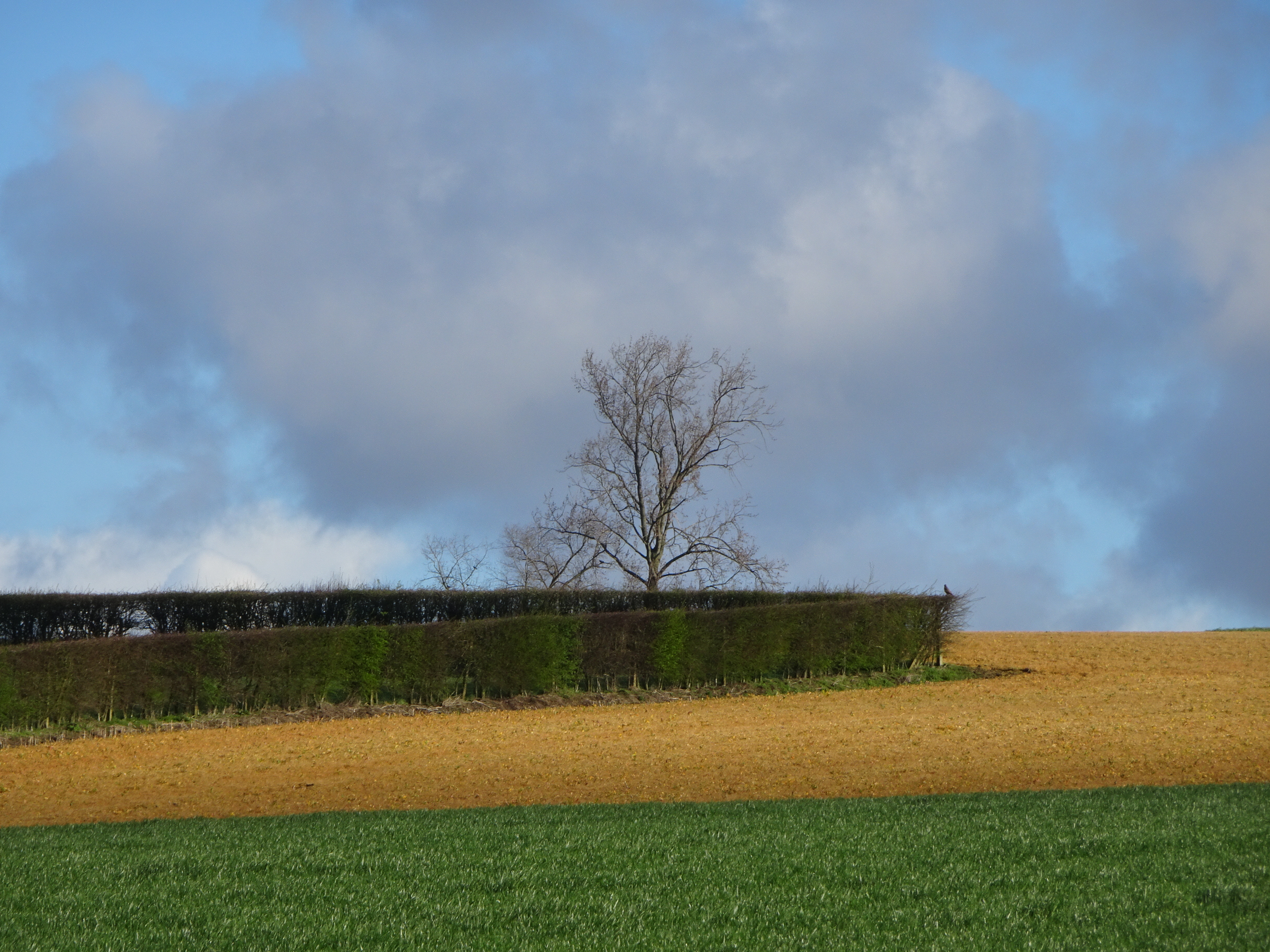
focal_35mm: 280
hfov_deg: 7.1
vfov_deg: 5.3
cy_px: 476
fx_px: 10273
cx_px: 635
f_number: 6.3
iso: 80
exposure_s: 1/400
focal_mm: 47.87
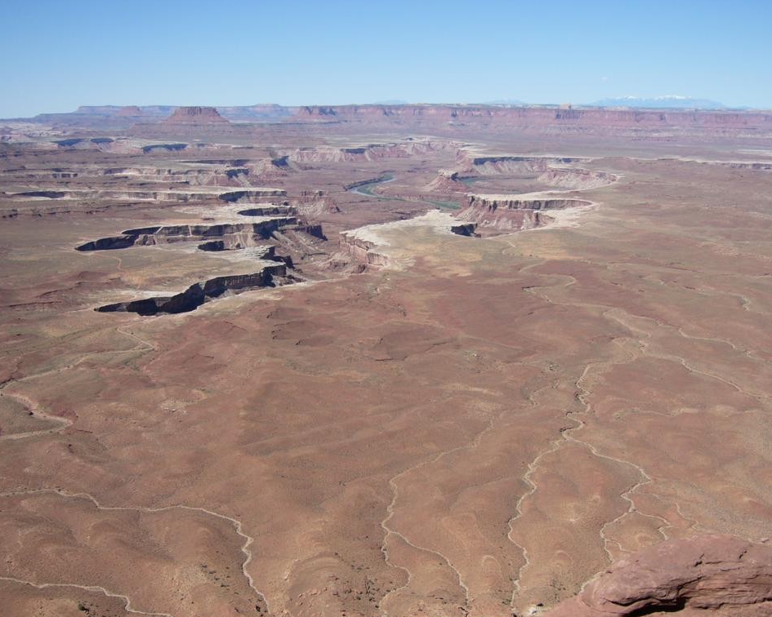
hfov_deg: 49.1
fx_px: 845
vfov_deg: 40.1
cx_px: 377
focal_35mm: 37
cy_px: 312
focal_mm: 5.8
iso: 50
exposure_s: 1/160
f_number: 8
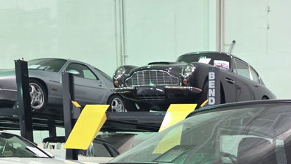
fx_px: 501
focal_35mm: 65
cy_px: 275
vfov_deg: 16.2
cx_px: 259
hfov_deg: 31.0
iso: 800
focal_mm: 6.3
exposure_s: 1/120
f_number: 1.7
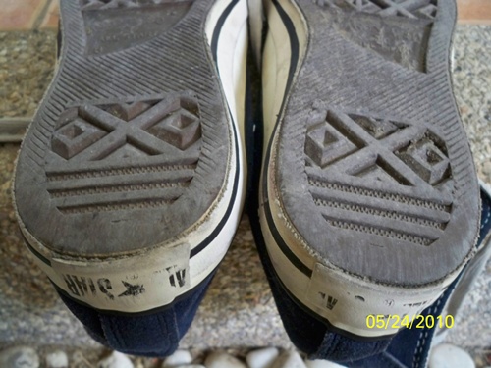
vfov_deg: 40.7
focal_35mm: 35
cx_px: 246
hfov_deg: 52.6
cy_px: 184
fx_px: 496
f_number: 3.1
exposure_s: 1/50
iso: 400
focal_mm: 6.3
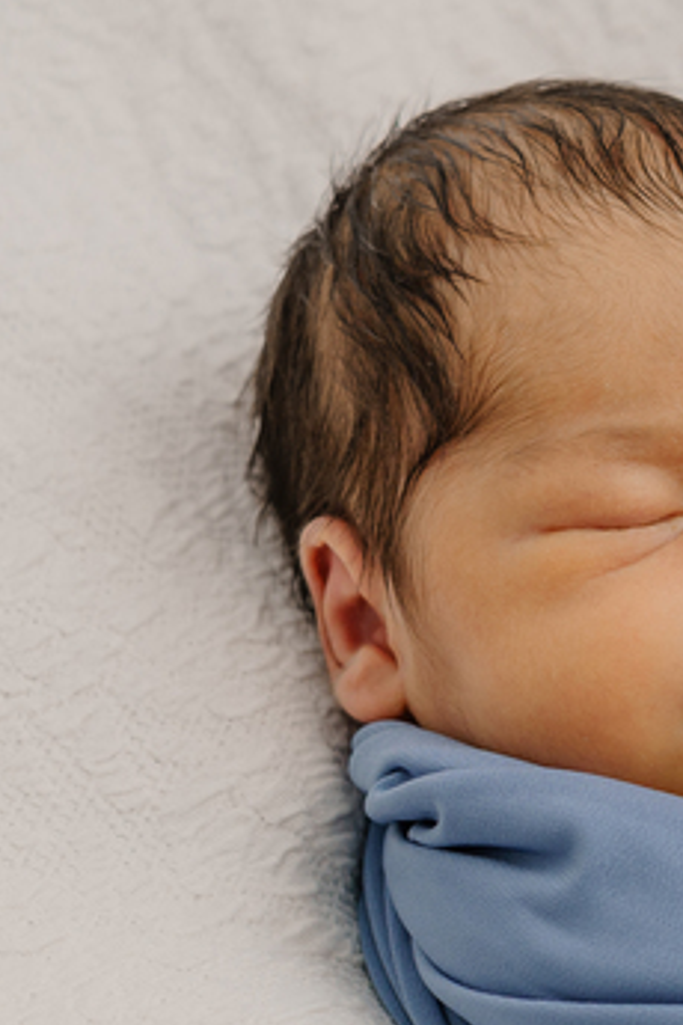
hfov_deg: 7.8
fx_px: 4951
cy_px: 600
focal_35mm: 174
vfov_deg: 11.8
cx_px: 927
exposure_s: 1/200
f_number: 3.5
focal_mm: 50
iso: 320
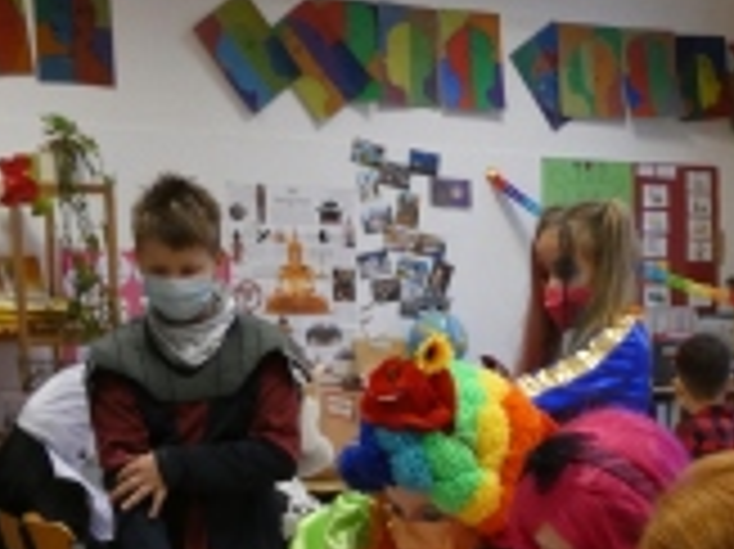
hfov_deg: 25.2
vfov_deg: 18.5
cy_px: 639
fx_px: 1610
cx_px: 603
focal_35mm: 76
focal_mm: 5.5
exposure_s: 1/80
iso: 500
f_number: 3.3
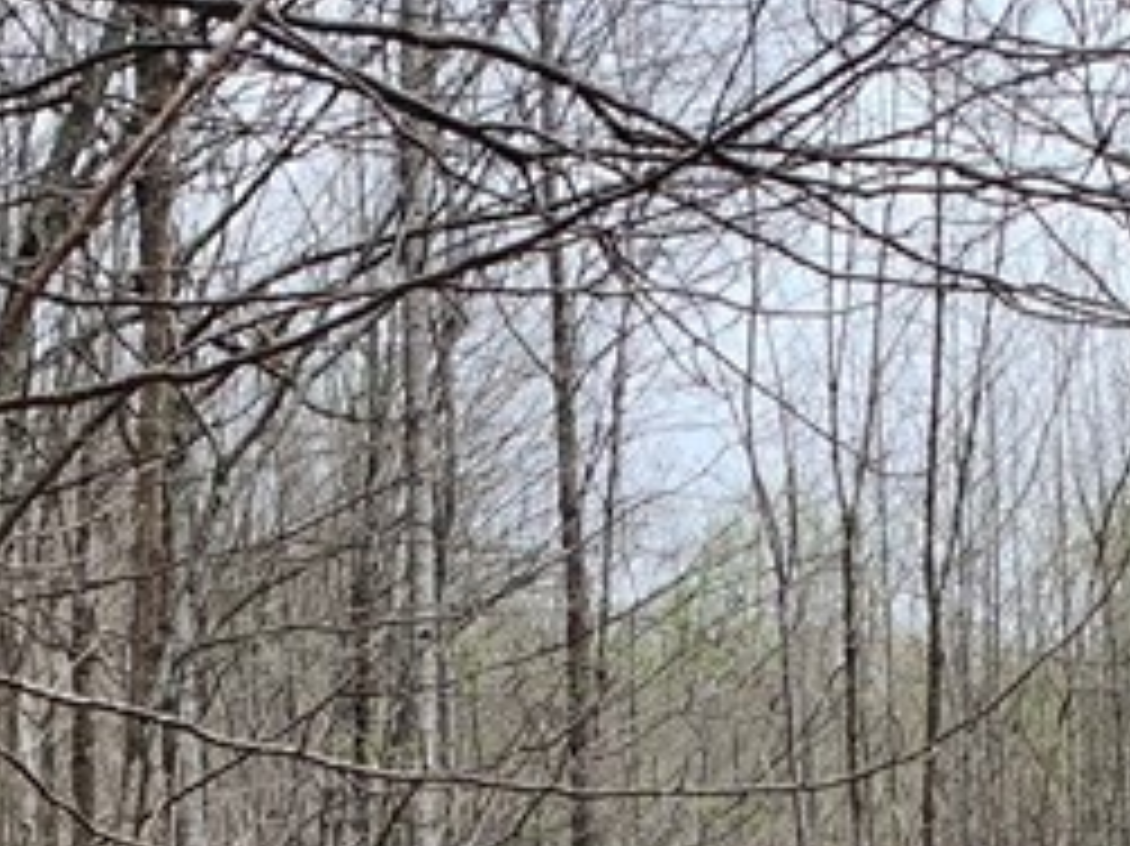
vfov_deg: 12.5
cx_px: 423
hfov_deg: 18.5
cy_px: 1634
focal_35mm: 106
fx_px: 3459
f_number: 1.8
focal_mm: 4.25
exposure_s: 1/623
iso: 25
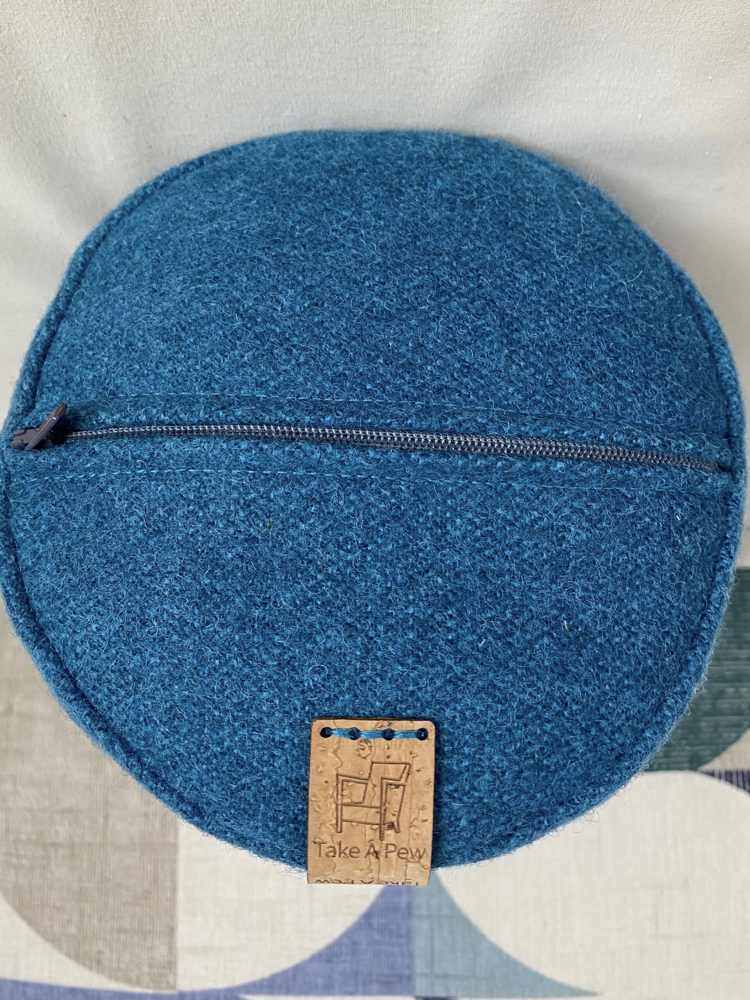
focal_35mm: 26
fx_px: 751
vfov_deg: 67.3
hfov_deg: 53.1
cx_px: 375
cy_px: 500
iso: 100
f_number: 1.8
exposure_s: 1/50
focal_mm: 4.25
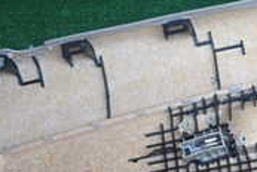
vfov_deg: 15.0
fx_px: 644
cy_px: 168
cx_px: 288
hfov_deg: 21.3
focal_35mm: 90
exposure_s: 1/125
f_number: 2
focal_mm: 4.5
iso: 125
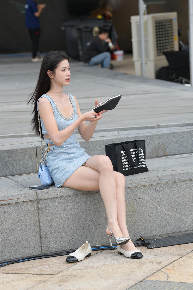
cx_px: 96
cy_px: 145
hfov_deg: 11.0
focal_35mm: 125
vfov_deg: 16.4
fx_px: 1005
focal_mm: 125
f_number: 5
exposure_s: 1/640
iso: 400
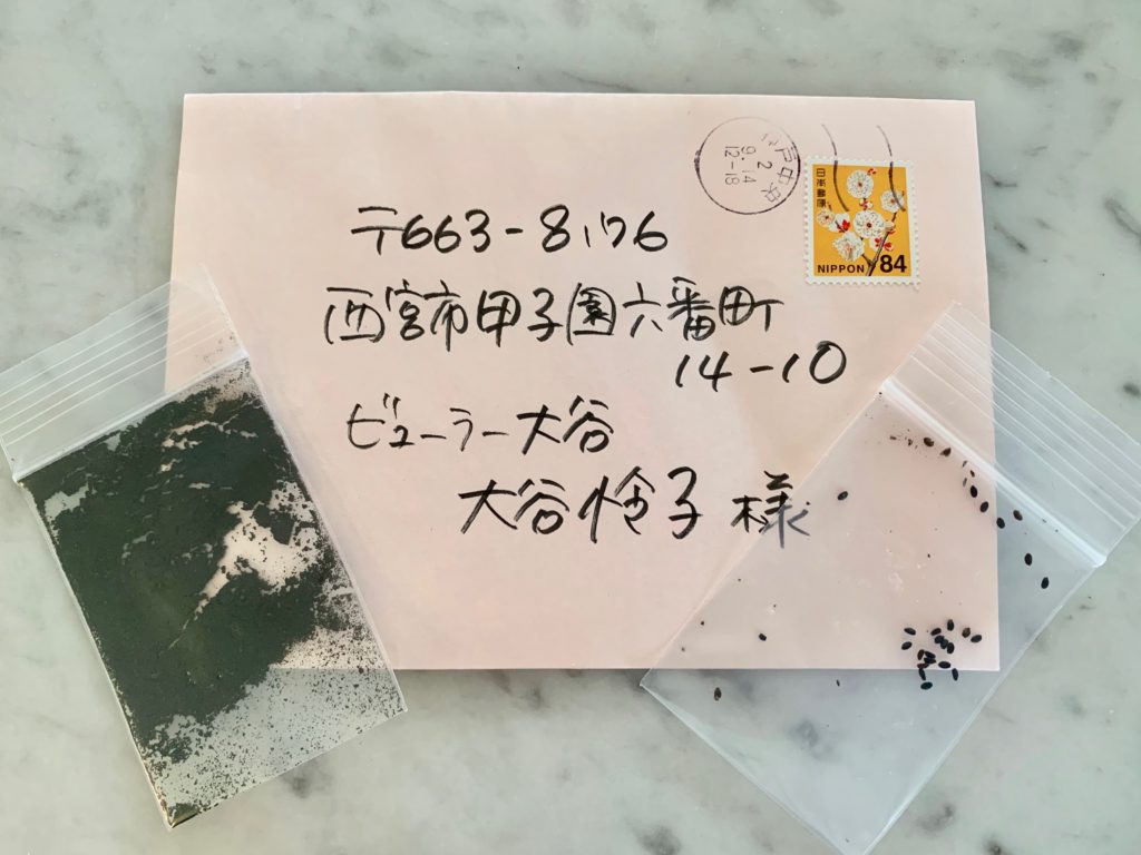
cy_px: 428
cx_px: 570
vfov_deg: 53.1
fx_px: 857
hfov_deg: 67.3
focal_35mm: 26
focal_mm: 4.25
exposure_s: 1/64
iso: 100
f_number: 1.8
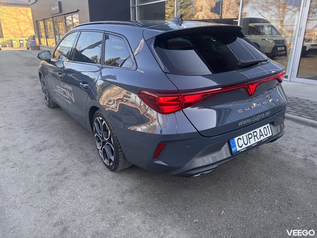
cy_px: 119
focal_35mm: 26
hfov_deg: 67.3
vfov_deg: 53.1
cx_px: 158
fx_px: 238
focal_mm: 5.96
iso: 40
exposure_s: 1/121
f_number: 1.6
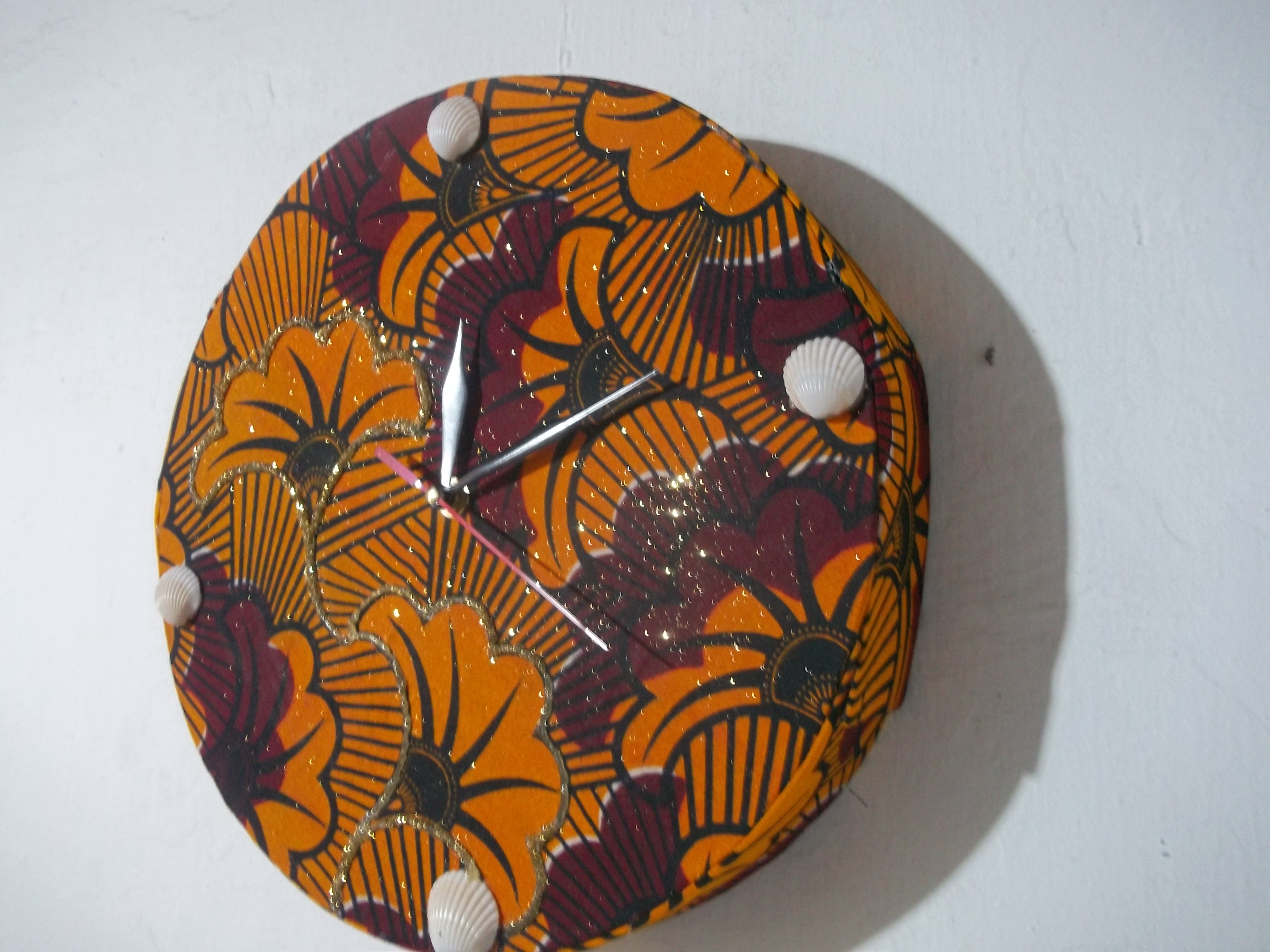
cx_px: 635
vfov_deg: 44.2
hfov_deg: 56.8
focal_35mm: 32
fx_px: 1174
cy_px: 476
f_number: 2.9
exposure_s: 1/8
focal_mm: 5.7
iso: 196
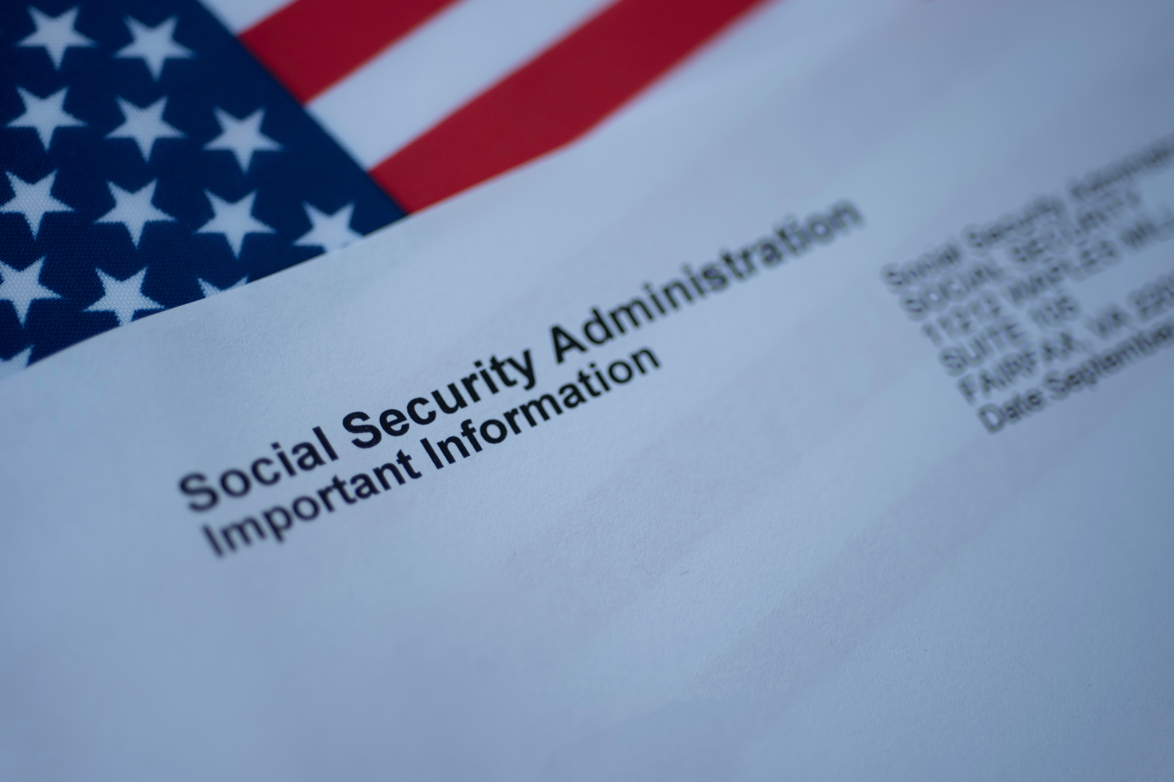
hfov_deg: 32.9
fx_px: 1989
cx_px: 588
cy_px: 388
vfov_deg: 22.3
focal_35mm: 61
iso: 100
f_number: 3.2
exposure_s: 1/320
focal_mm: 60
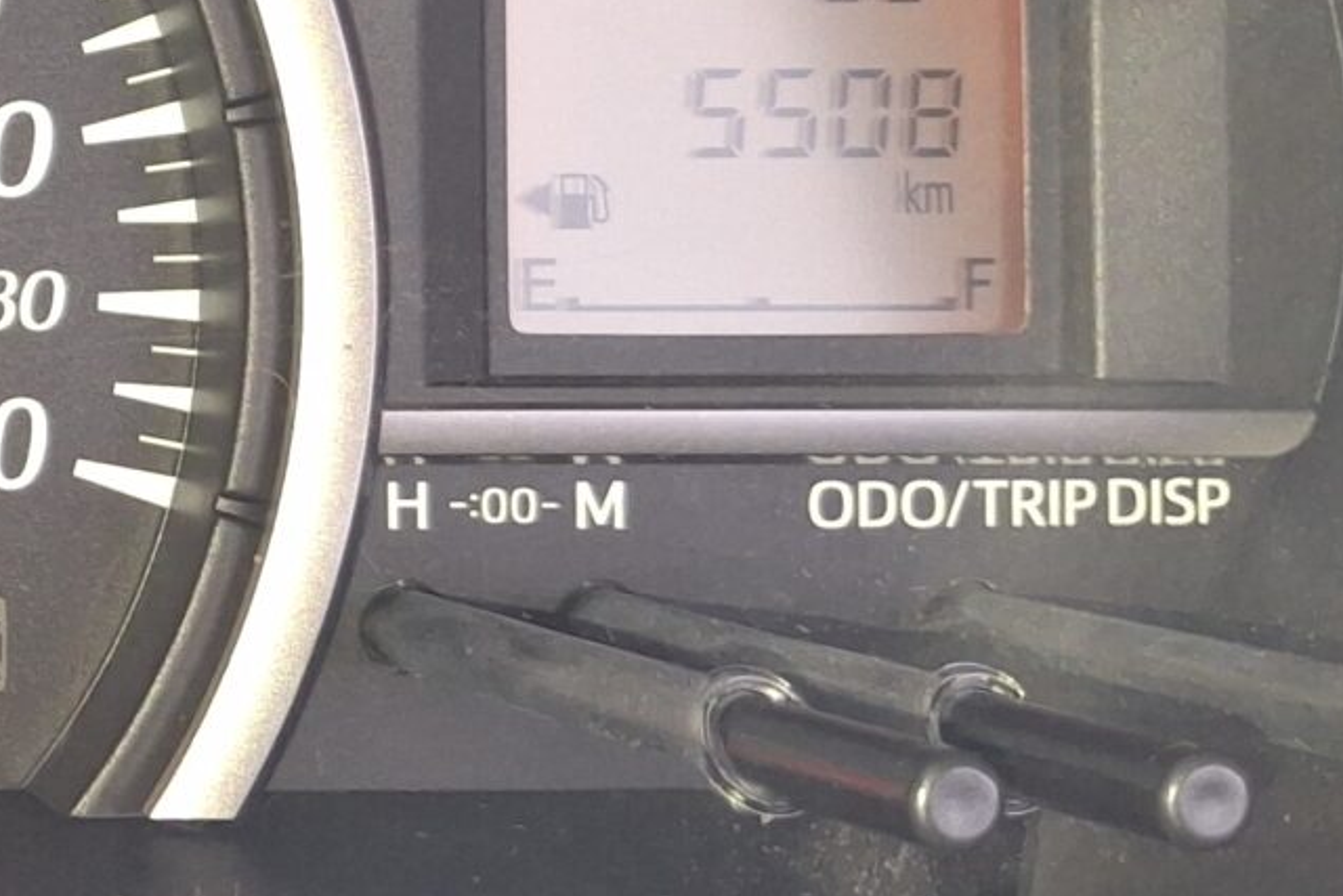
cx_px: -988
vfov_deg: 13.1
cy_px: 90
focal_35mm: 104
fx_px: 3880
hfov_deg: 16.7
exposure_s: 1/120
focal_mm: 4.69
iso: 160
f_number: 1.8
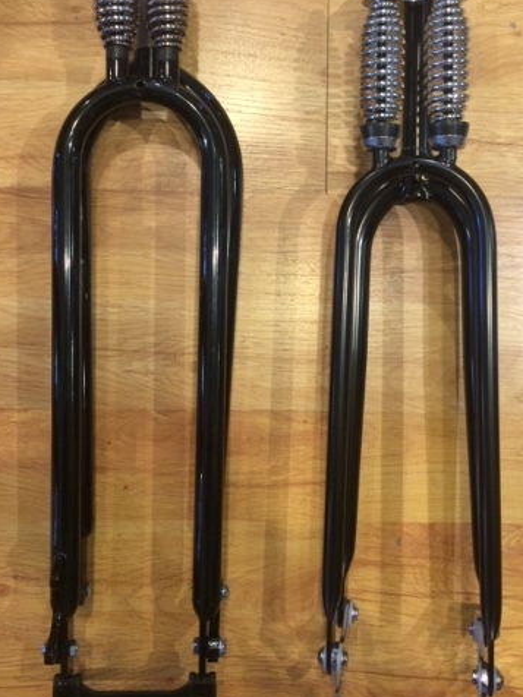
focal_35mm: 39
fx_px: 786
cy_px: 249
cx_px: 277
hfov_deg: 36.8
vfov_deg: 47.3
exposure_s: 1/30
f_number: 2.2
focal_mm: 4.15
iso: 200
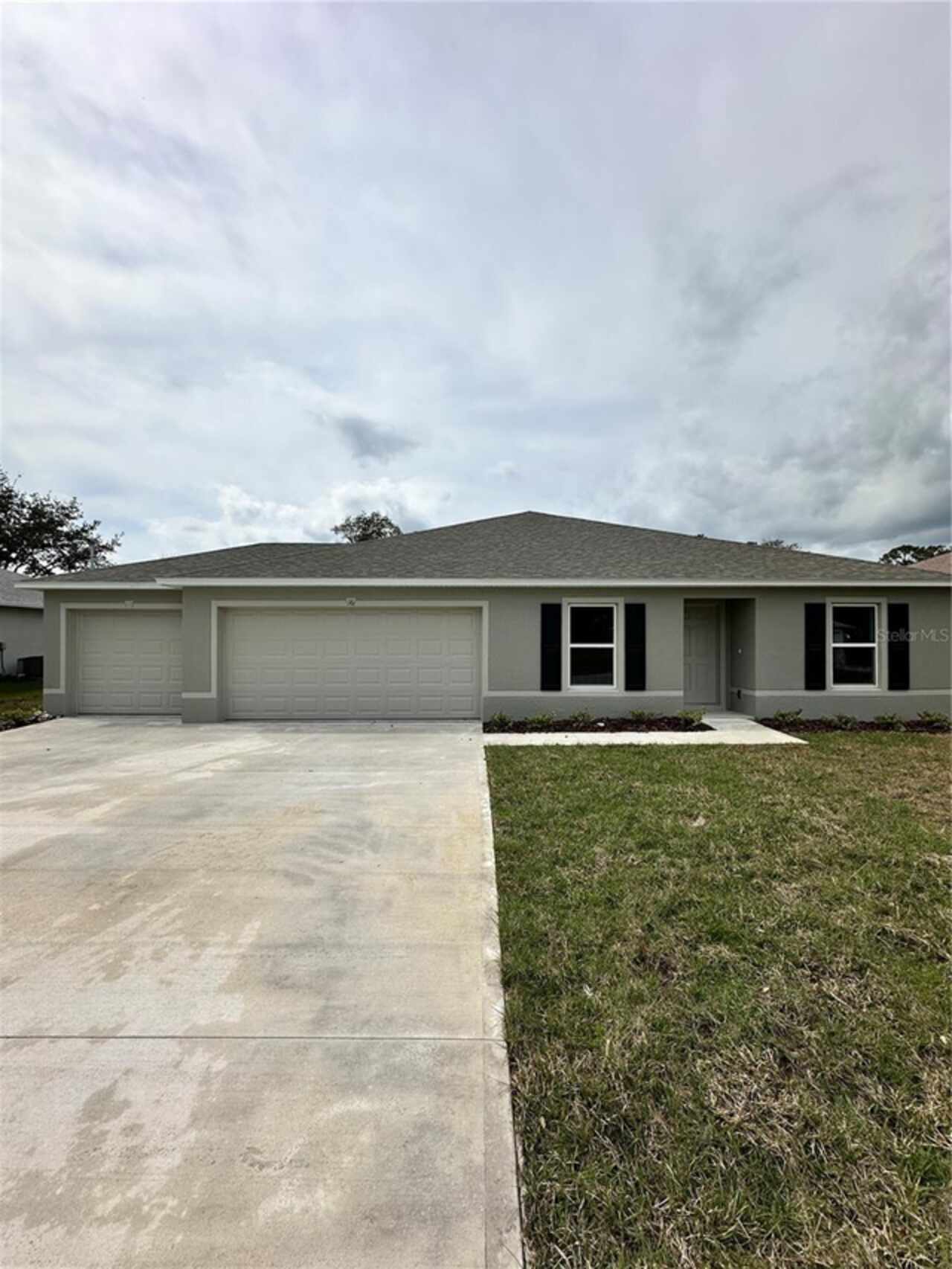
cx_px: 476
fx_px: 513
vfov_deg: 102.1
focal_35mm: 14
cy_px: 634
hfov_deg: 85.7
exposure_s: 1/4651
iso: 50
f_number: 2.2
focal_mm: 2.22
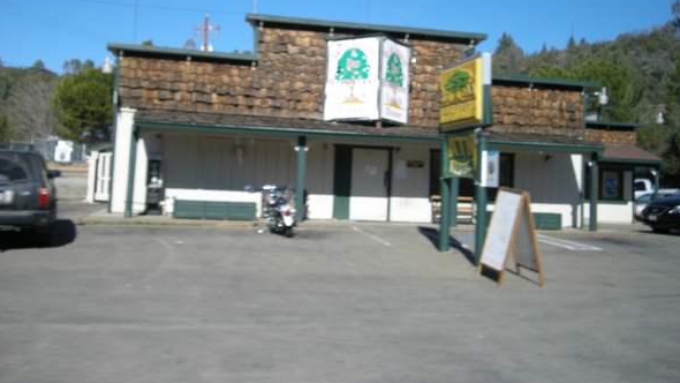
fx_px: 739
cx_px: 340
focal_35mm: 41
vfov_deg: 28.8
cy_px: 125
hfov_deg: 49.4
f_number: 2.8
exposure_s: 1/254
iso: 64
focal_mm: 7.9
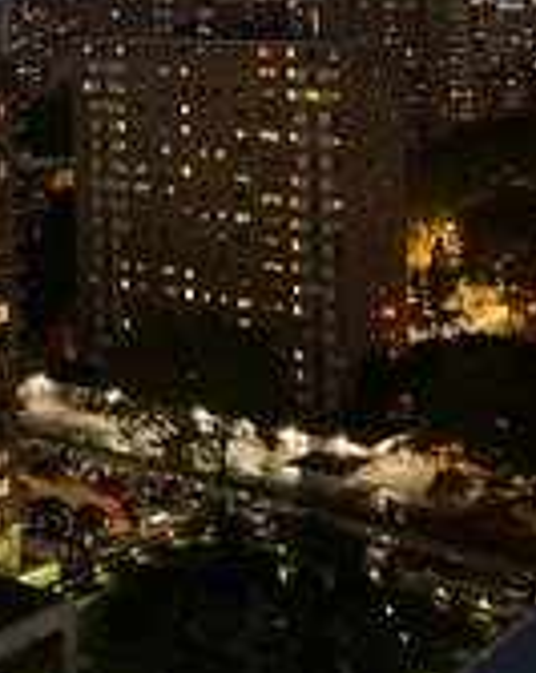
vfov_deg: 24.1
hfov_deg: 19.5
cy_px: -105
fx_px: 1452
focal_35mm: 73
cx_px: -133
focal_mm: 4.25
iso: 500
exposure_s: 1/8
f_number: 1.8
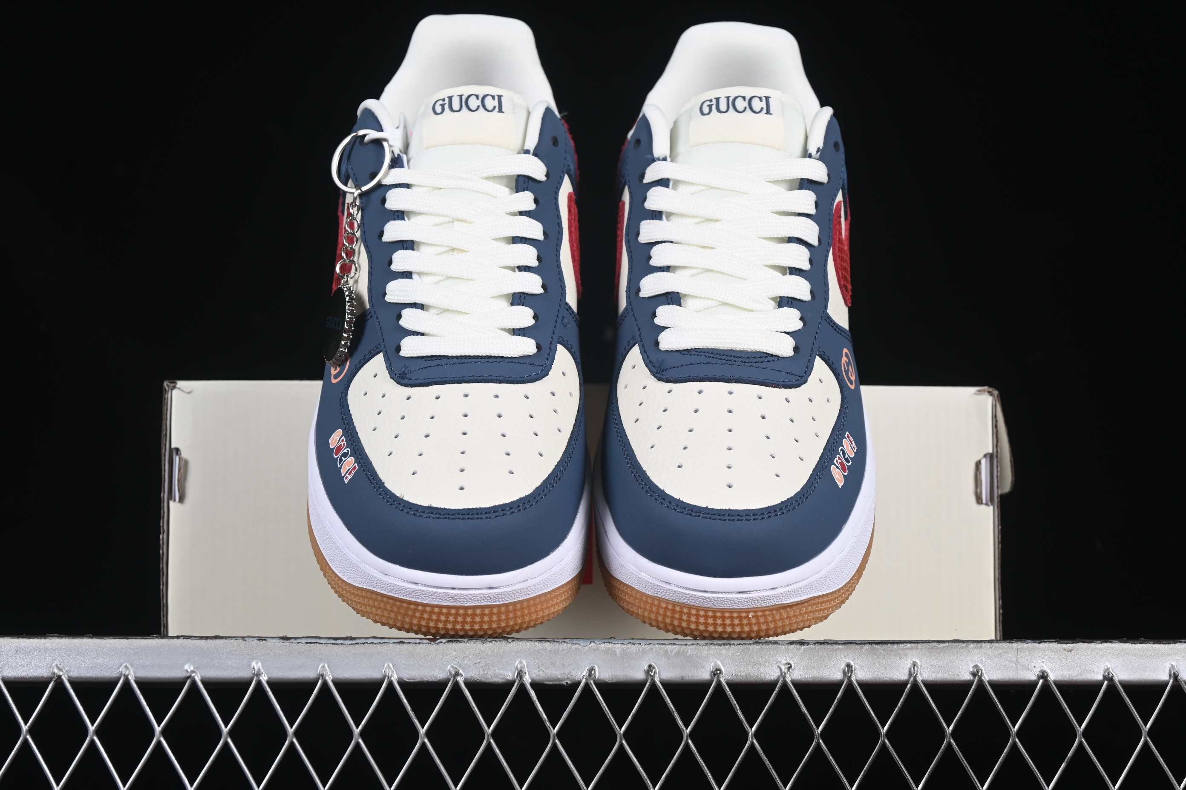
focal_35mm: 75
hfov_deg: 27.0
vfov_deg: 18.2
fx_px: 2471
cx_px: 593
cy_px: 395
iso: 160
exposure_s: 1/80
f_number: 7.1
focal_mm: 50
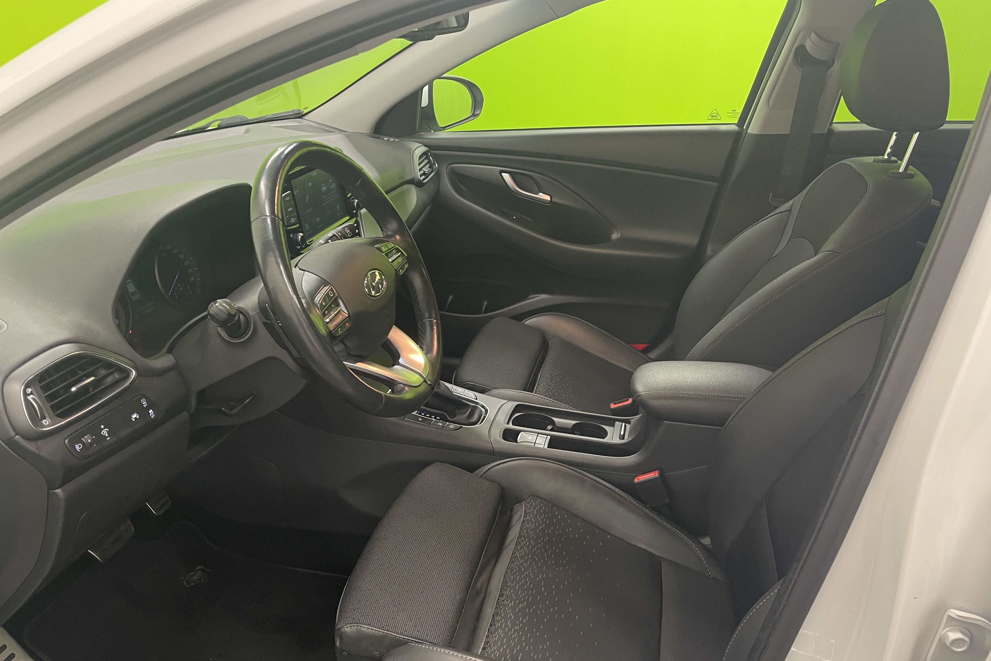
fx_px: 771
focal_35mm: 28
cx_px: 502
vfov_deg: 46.3
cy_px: 378
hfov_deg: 65.5
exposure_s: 1/50
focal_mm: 4.2
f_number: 1.6
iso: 100
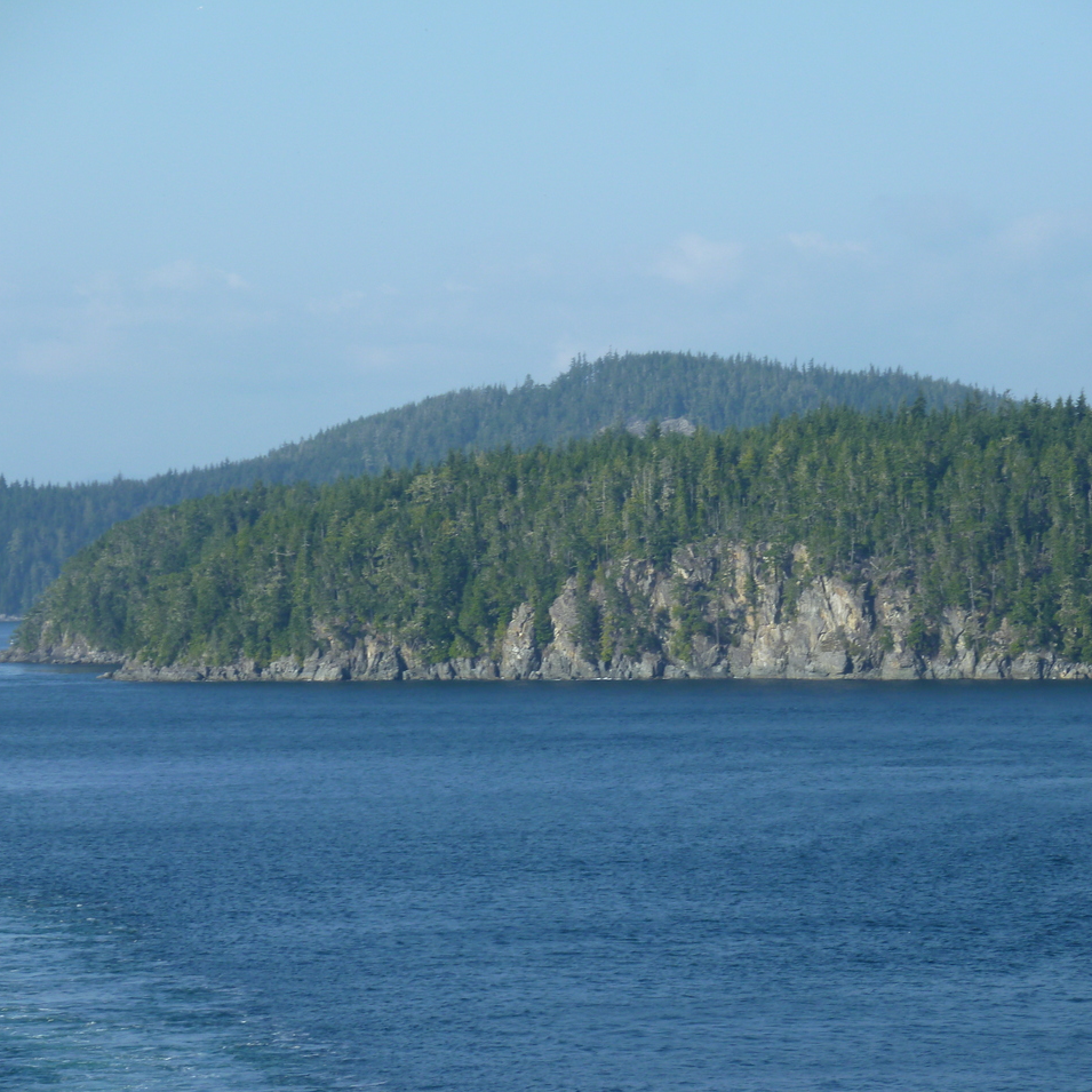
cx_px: 619
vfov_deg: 11.3
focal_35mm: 154
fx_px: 5496
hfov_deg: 11.3
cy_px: 547
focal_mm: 23.3
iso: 80
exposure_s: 1/250
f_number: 5.5
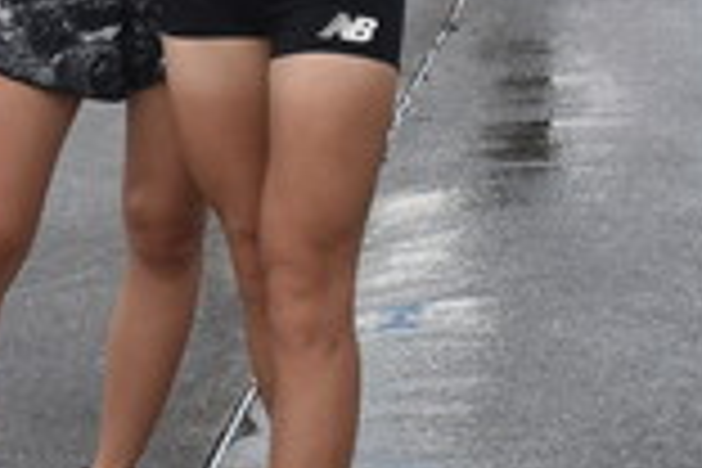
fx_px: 3040
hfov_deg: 13.1
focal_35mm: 156
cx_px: 130
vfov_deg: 8.7
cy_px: -88
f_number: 8
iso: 360
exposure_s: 1/250
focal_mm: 27
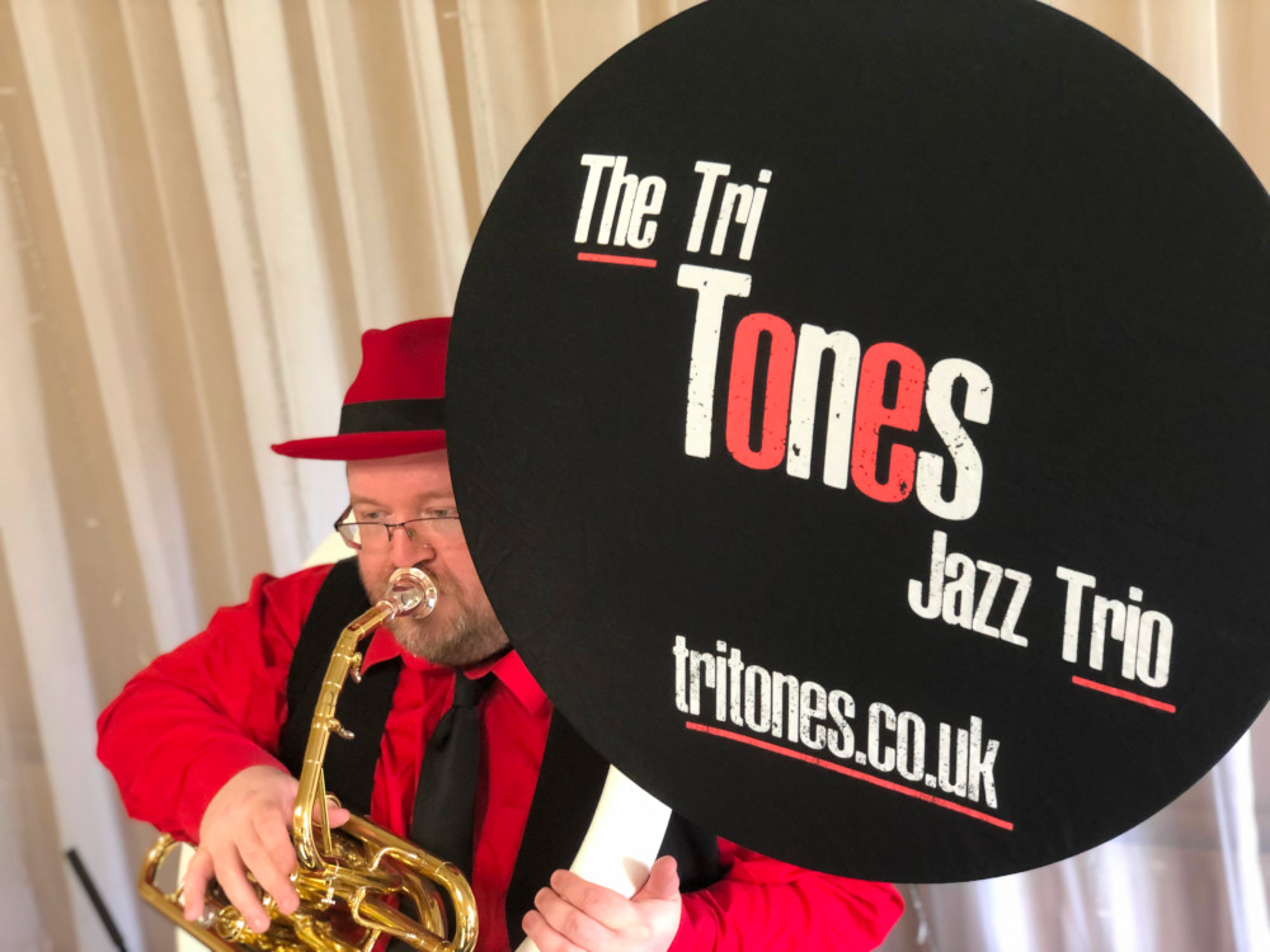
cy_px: 476
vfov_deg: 28.0
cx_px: 635
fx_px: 1908
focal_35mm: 52
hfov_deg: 36.8
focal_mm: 6
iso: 125
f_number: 2.4
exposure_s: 1/25
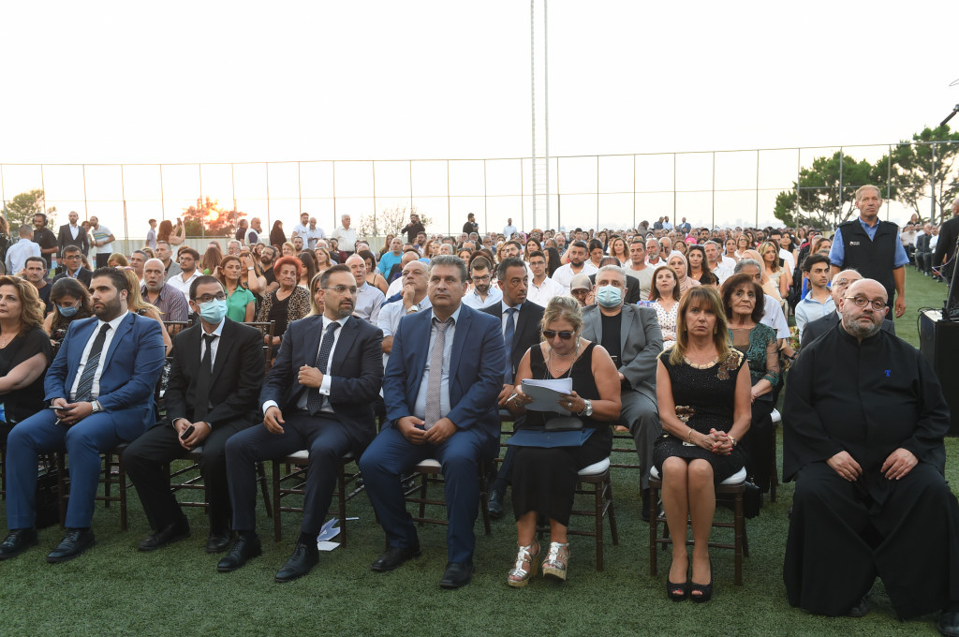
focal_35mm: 38
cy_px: 318
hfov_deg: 50.7
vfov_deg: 35.0
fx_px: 1011
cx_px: 480
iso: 2000
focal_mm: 38
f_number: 5.6
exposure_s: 1/125
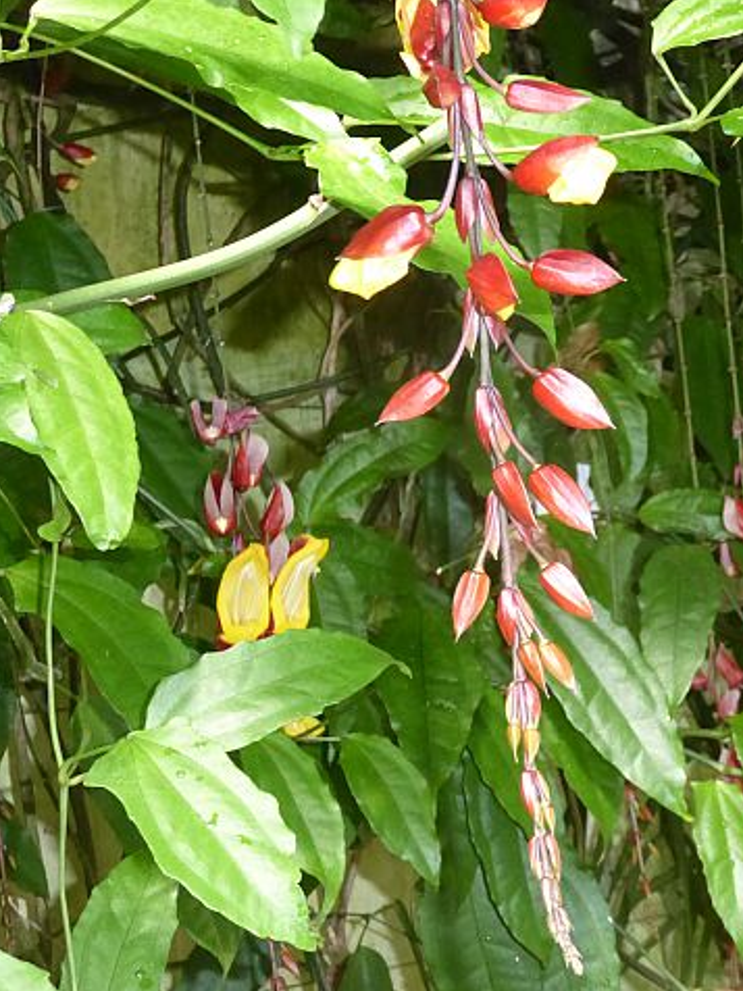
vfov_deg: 23.8
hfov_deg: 17.9
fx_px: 2347
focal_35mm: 82
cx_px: 558
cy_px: 496
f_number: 4.3
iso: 800
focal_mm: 10.9
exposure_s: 1/60
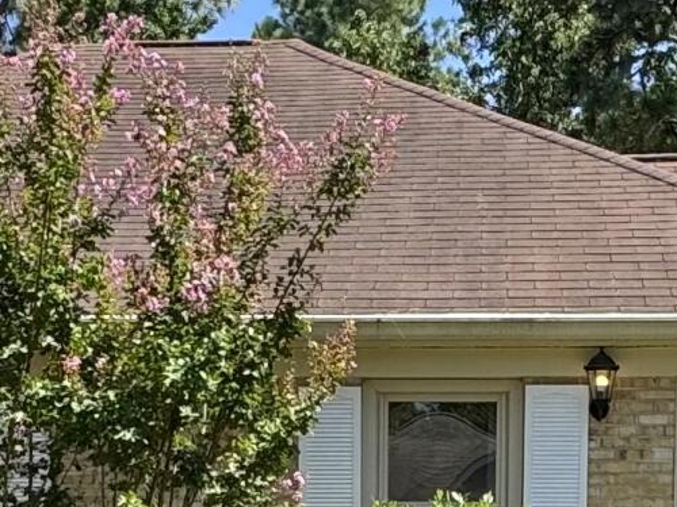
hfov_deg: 23.3
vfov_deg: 16.4
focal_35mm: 84
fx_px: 1643
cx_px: 363
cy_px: 700
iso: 40
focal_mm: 2.22
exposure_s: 1/591
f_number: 2.2
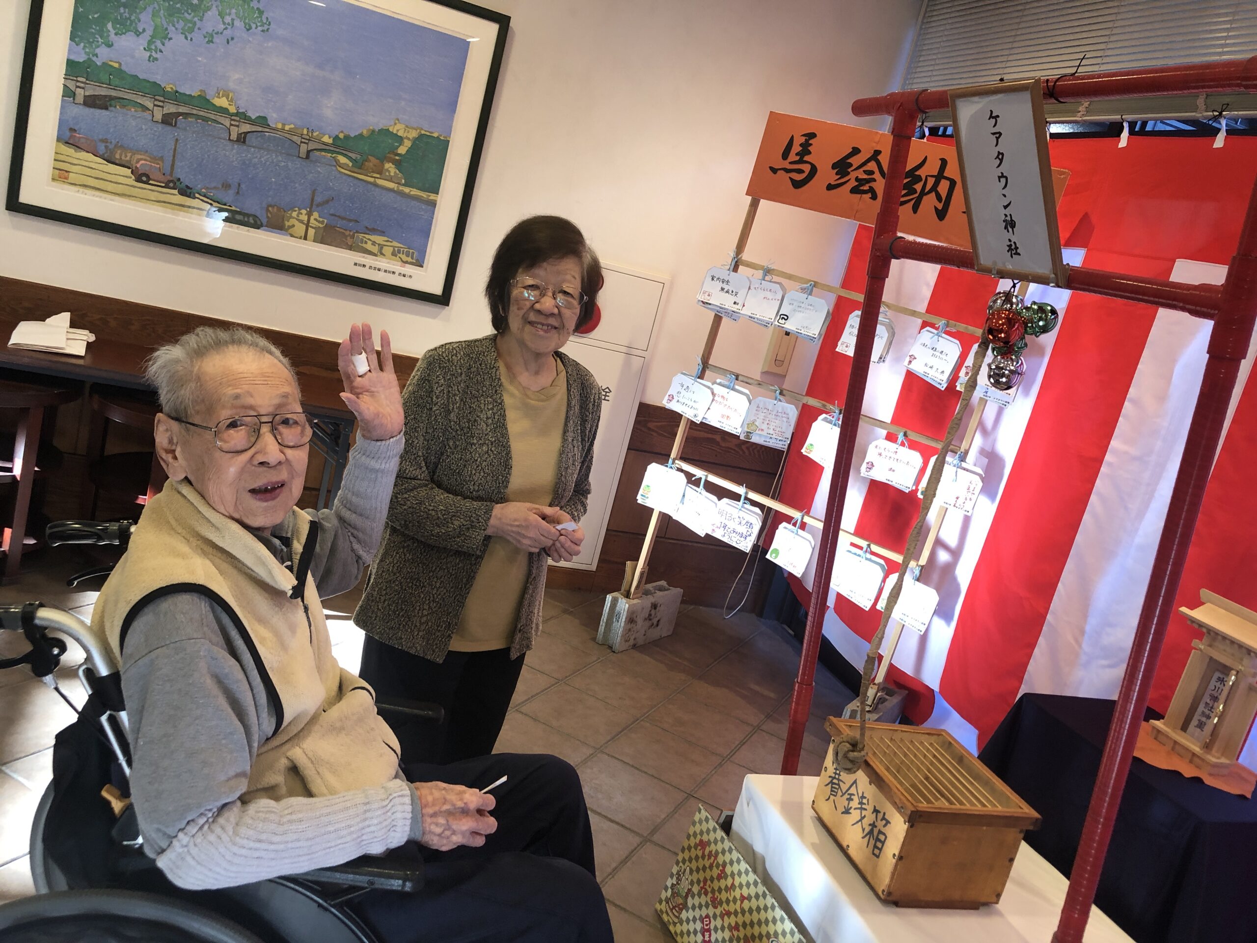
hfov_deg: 63.4
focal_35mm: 28
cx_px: 628
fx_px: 1017
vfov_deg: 49.7
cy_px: 472
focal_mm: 3.99
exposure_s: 1/33
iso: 40
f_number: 1.8
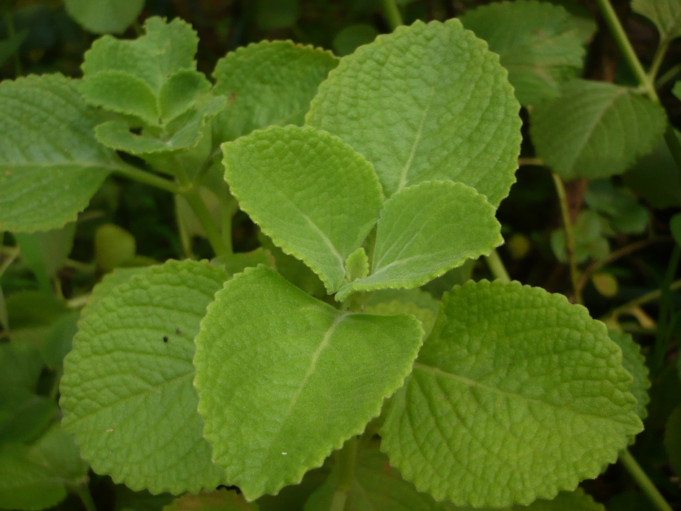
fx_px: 747
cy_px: 274
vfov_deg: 37.7
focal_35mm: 38
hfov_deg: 49.0
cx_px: 354
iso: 100
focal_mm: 5.8
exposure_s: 1/320
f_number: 2.8
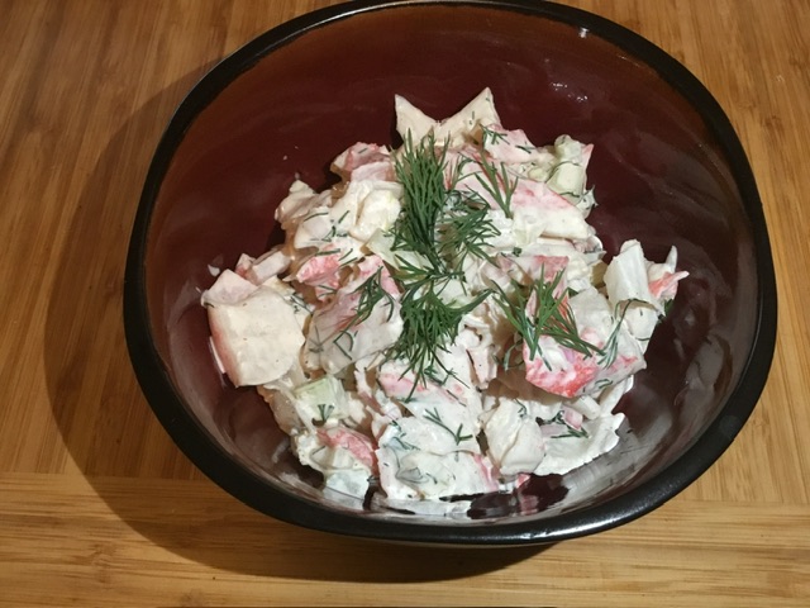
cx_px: 405
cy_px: 304
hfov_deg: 58.4
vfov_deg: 45.4
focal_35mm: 31
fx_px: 725
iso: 160
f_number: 2.4
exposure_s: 1/30
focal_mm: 3.3
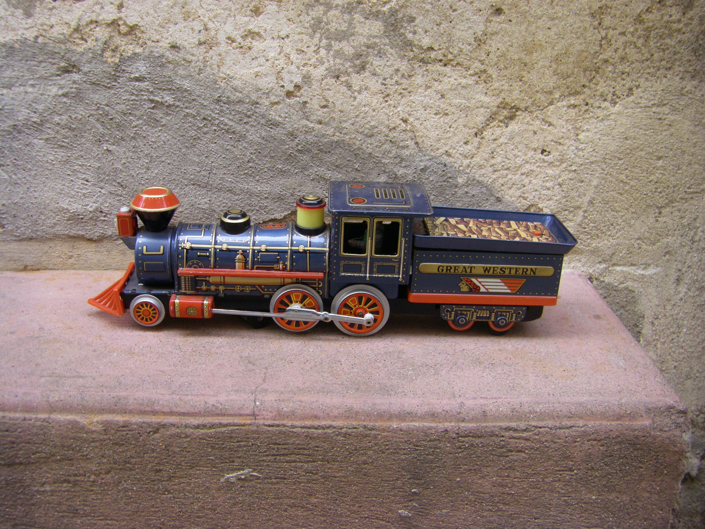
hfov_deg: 49.0
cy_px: 264
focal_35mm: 38
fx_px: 774
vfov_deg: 37.7
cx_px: 352
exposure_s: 1/50
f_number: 3.5
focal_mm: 6.3
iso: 160
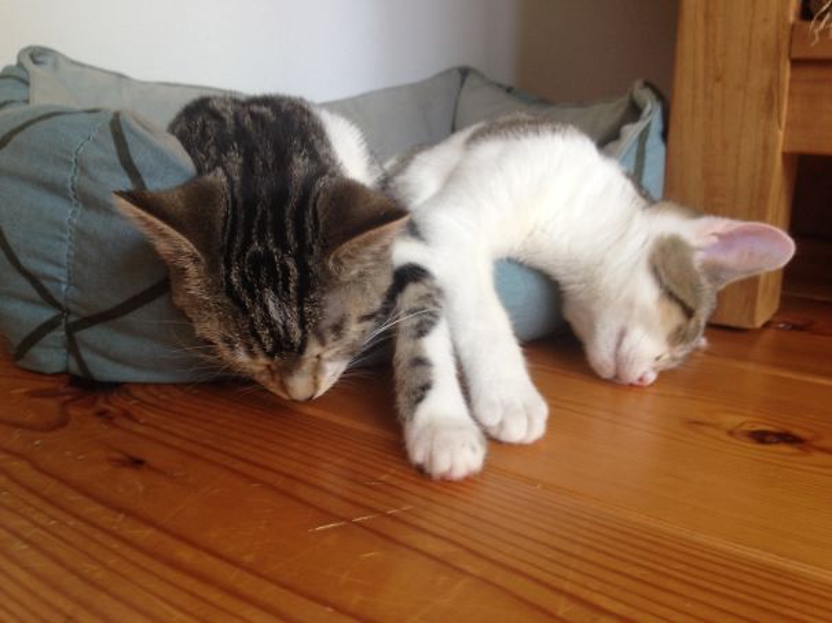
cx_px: 416
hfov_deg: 55.4
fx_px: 793
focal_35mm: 33
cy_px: 312
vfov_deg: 42.9
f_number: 2.4
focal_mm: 4.12
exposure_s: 1/20
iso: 64
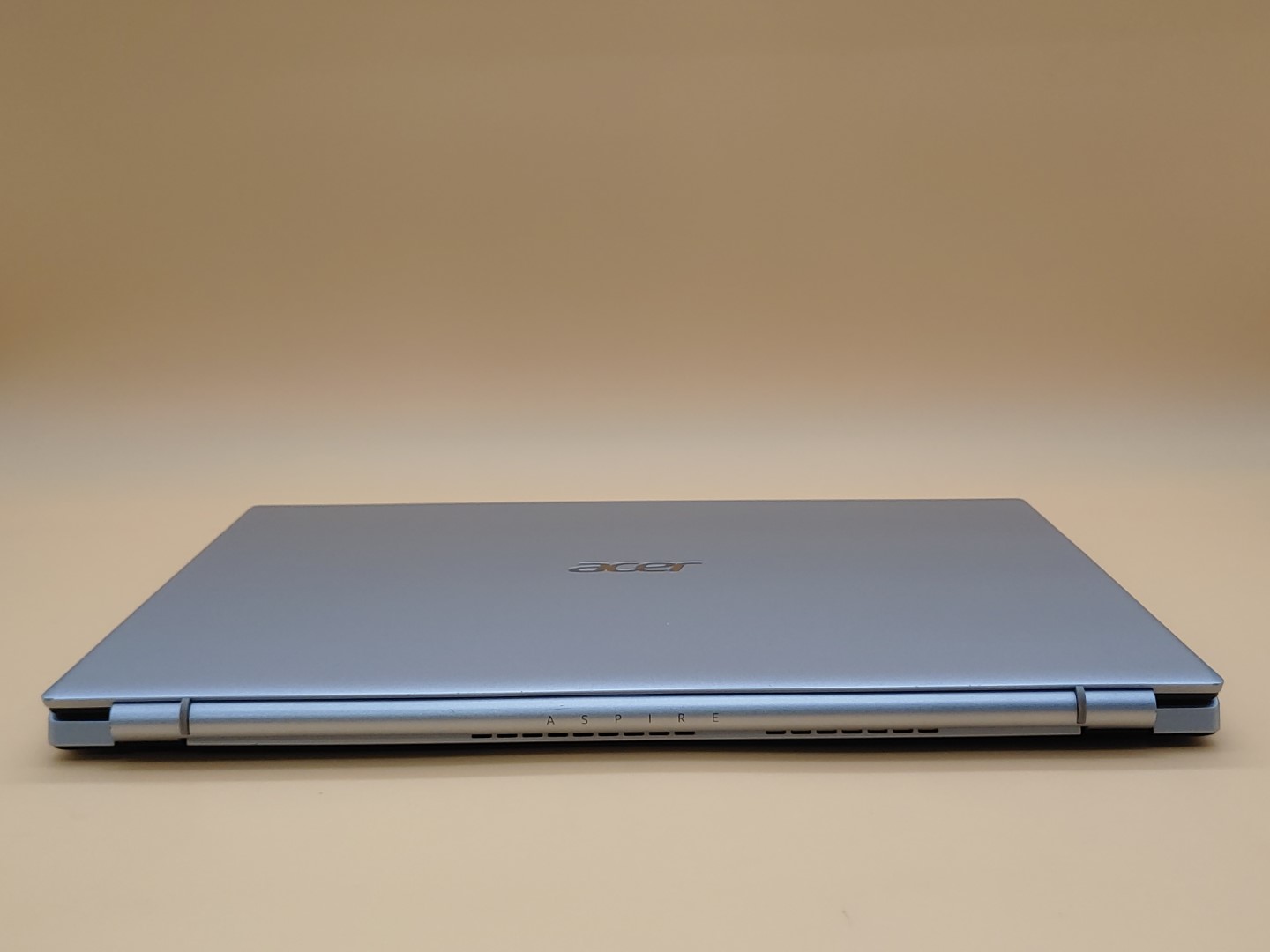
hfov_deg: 51.4
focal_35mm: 36
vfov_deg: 39.7
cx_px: 635
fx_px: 1321
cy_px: 476
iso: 50
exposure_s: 1/273
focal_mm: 4.36
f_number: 1.8
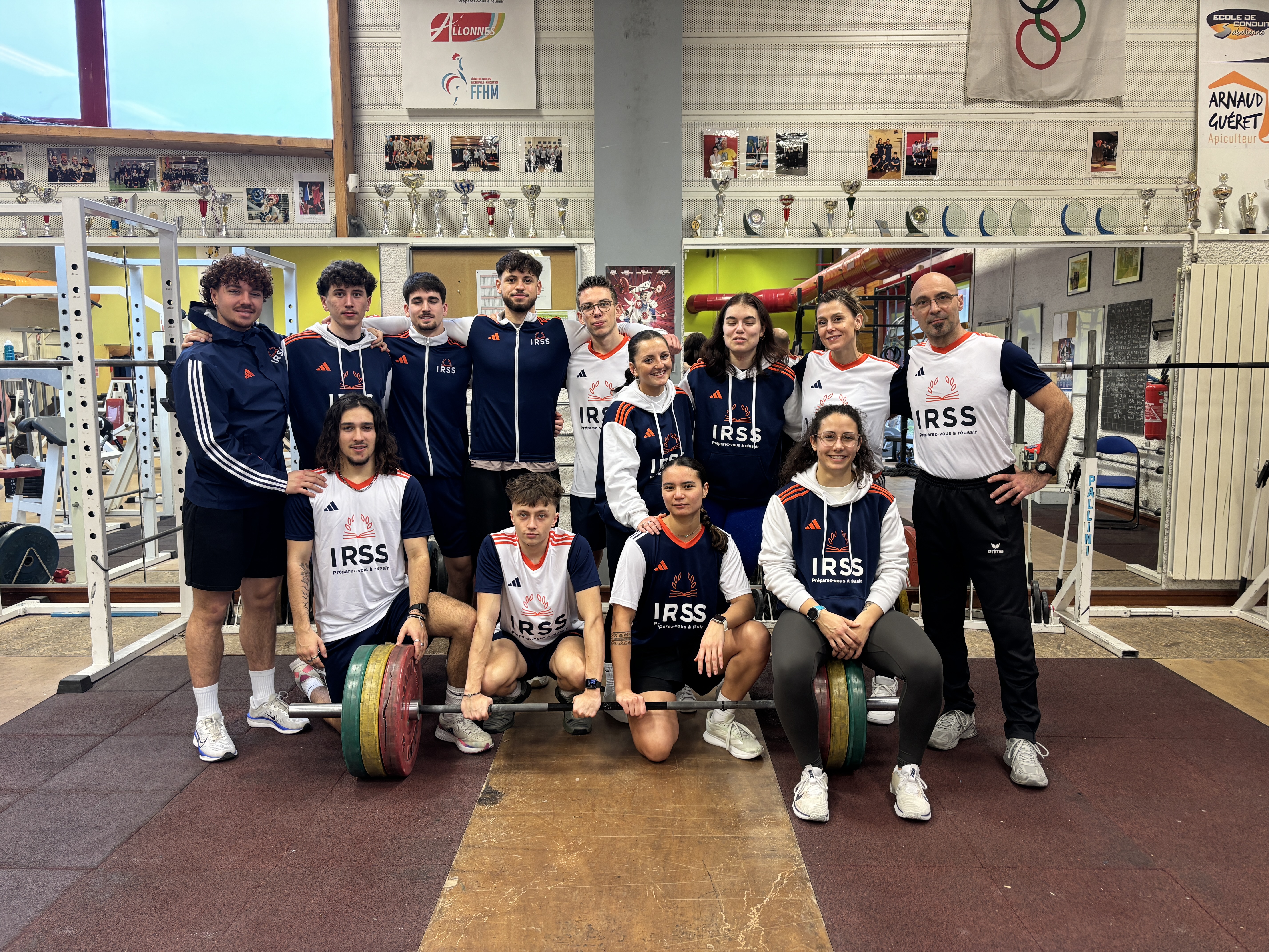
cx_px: 634
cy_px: 476
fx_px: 953
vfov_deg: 53.1
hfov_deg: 67.3
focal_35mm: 26
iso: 80
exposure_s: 1/50
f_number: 1.6
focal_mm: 5.96
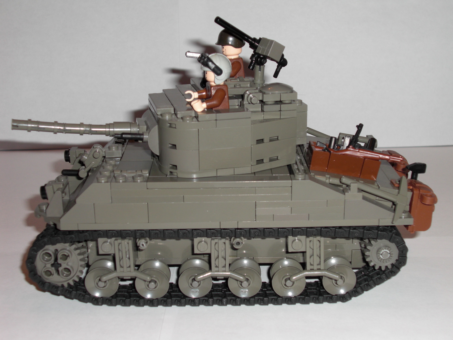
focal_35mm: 52
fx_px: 680
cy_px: 170
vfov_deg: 28.0
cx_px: 226
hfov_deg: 36.8
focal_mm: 9.1
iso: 50
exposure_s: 1/60
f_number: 3.4
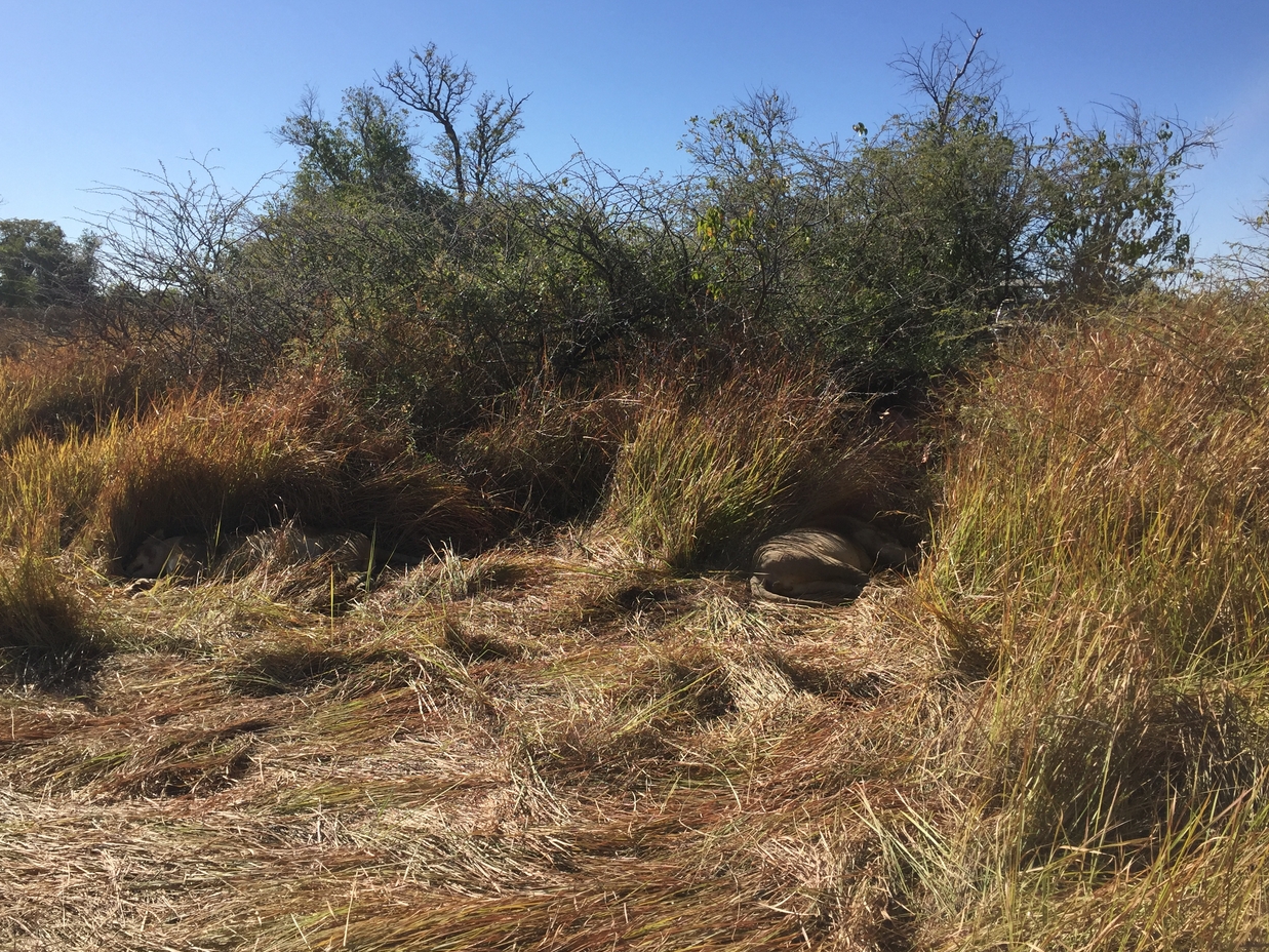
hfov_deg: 59.9
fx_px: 1100
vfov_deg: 46.8
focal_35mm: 30
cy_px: 466
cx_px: 613
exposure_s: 1/2083
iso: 32
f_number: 2.2
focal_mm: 4.15
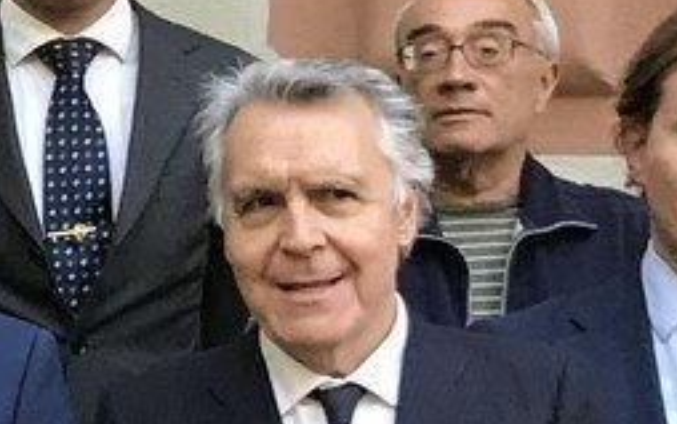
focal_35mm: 187
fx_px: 3452
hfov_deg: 9.7
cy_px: 541
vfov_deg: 7.0
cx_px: -1026
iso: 25
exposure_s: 1/33
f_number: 1.8
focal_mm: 3.99
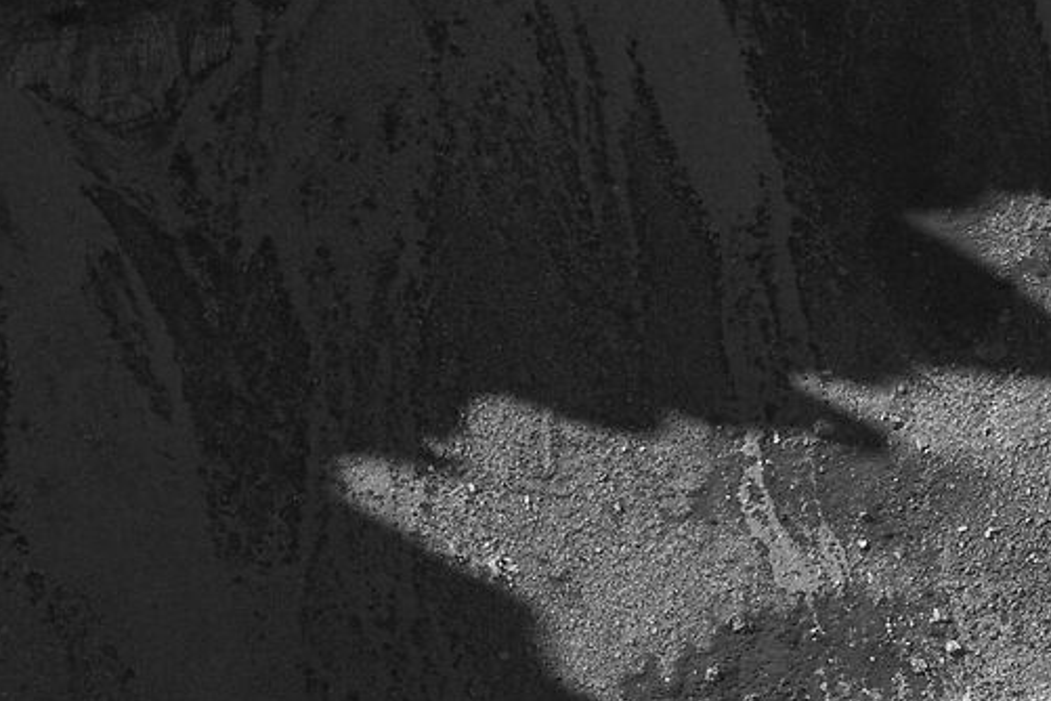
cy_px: -970
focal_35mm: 254
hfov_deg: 7.6
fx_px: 7415
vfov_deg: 5.2
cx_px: 2417
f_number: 13
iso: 250
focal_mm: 53
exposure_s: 1/500
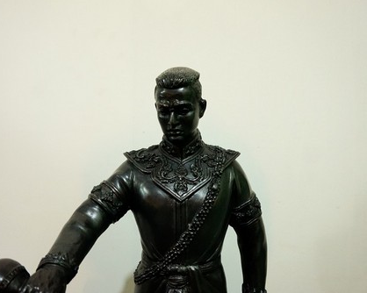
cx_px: 174
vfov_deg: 51.5
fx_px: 304
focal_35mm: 28
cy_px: 150
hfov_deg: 62.2
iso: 2500
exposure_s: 1/60
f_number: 4
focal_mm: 16
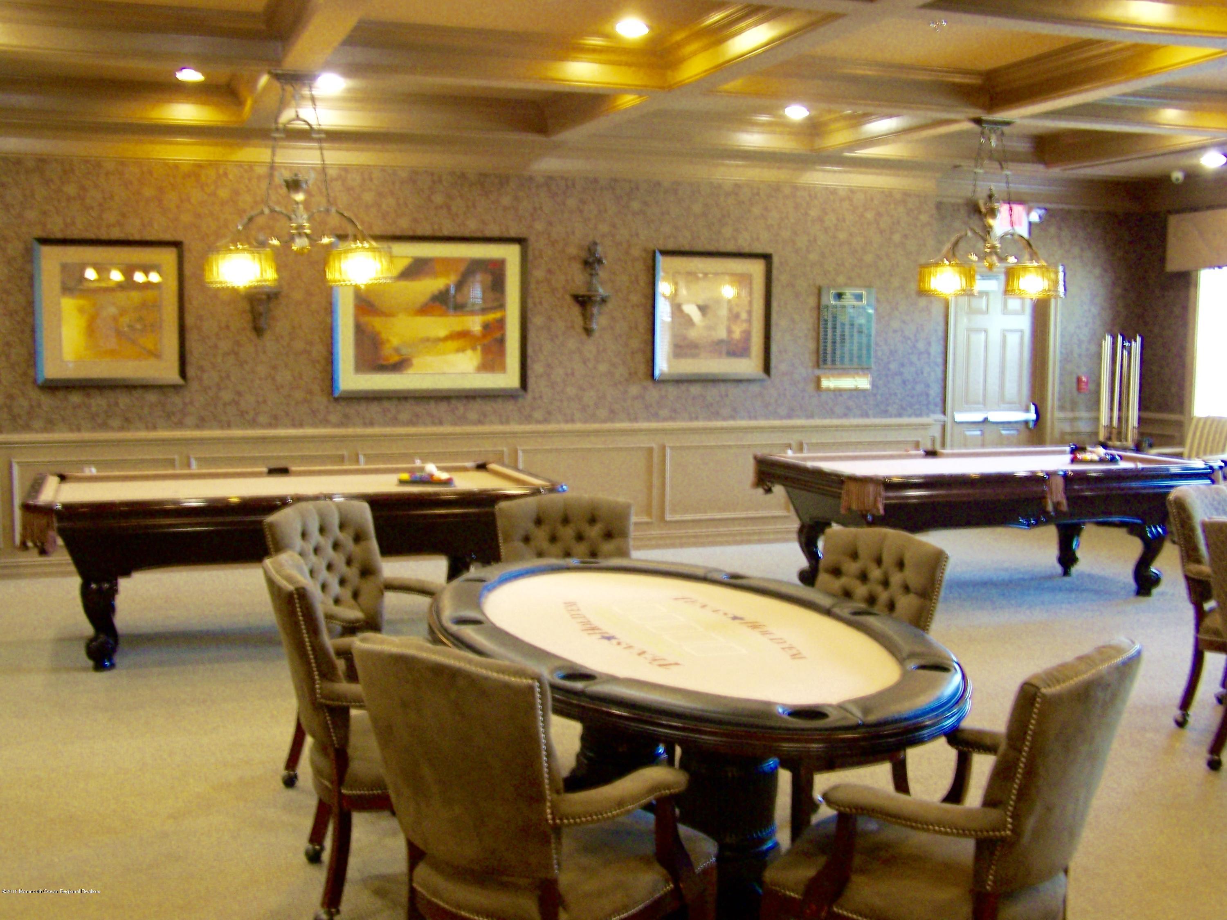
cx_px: 614
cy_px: 460
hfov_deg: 49.0
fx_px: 1347
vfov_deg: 37.7
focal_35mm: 38
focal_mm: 6.3
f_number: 2.8
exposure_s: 1/8
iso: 160
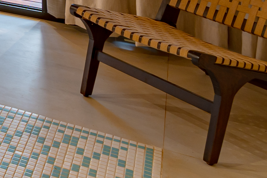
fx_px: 653
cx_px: -315
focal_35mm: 88
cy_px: -209
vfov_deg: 12.9
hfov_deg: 16.0
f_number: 7.1
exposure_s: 1/5
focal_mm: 16
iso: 100
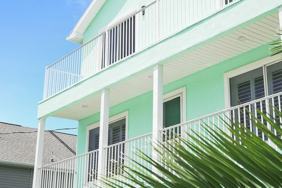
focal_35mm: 62
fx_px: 486
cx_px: 168
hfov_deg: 32.3
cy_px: 83
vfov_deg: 21.9
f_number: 8
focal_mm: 35
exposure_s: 1/125
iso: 80
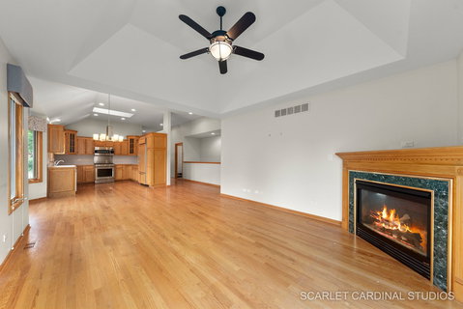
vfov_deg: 90.1
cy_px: 154
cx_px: 232
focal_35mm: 12
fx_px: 154
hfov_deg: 112.6
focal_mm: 12
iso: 400
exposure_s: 1/20
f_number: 7.1
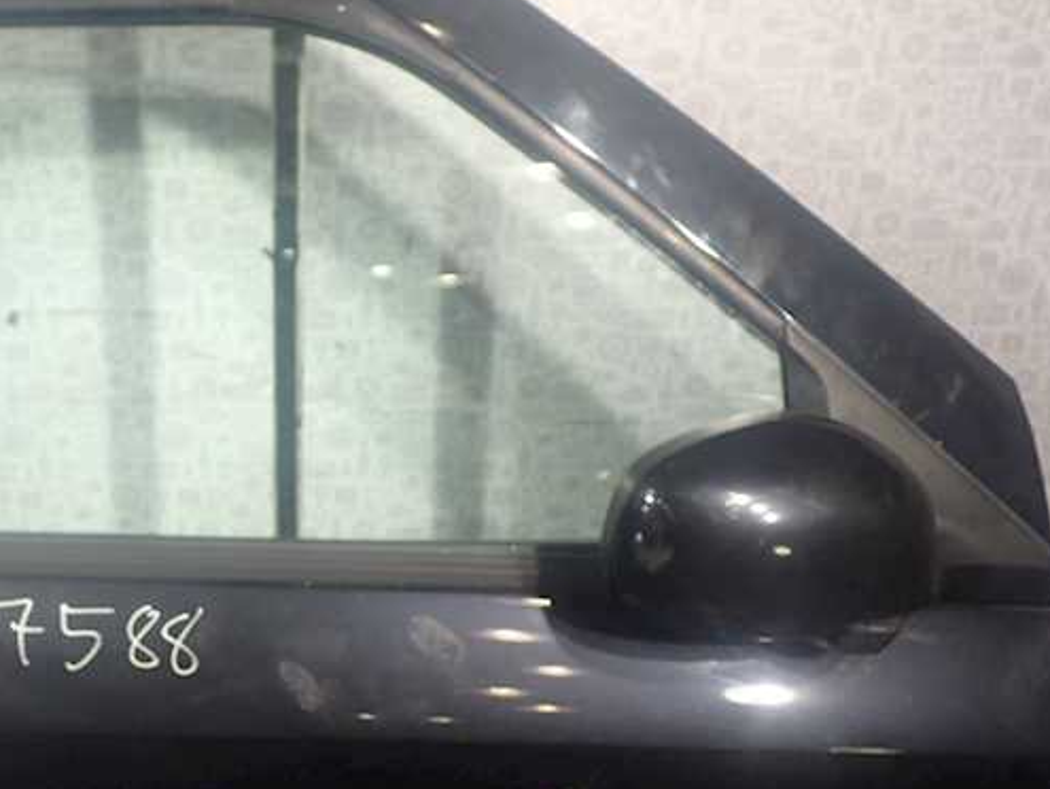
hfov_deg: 30.5
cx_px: 233
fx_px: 1882
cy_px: 713
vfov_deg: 23.1
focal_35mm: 62
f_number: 2.3
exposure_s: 1/100
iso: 100
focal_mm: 5.5
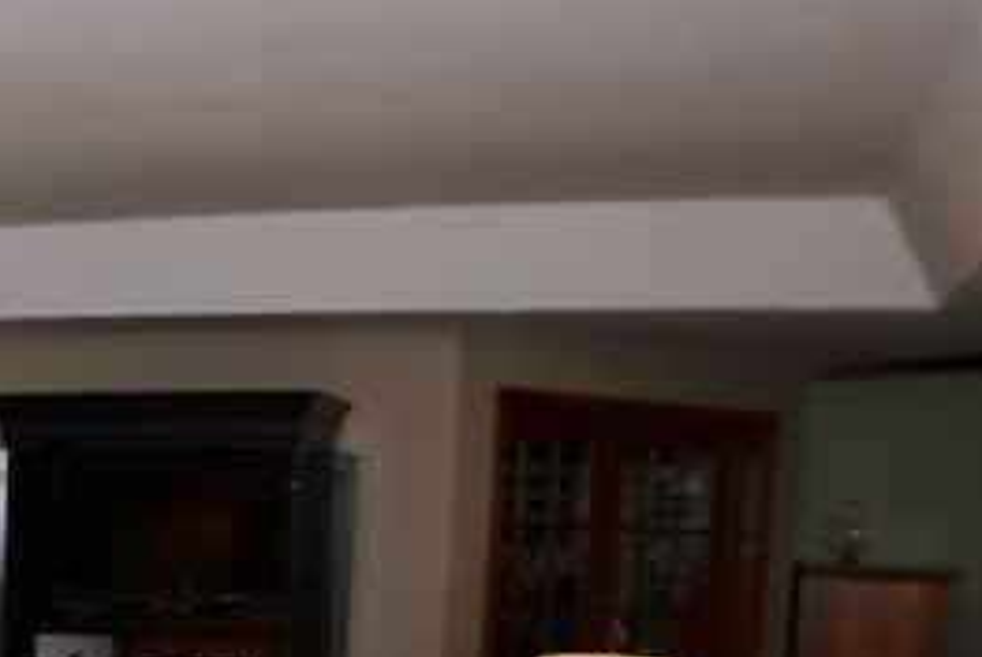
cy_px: 958
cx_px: -366
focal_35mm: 82
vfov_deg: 15.5
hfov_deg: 21.8
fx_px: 2239
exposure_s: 1/60
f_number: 4
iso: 100
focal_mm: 18
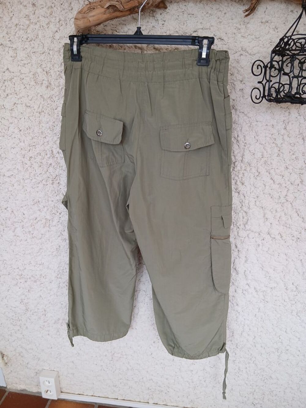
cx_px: 153
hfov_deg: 53.1
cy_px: 204
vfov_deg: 67.3
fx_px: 306
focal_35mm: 26
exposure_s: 1/50
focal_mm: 3.98
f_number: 1.8
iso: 25
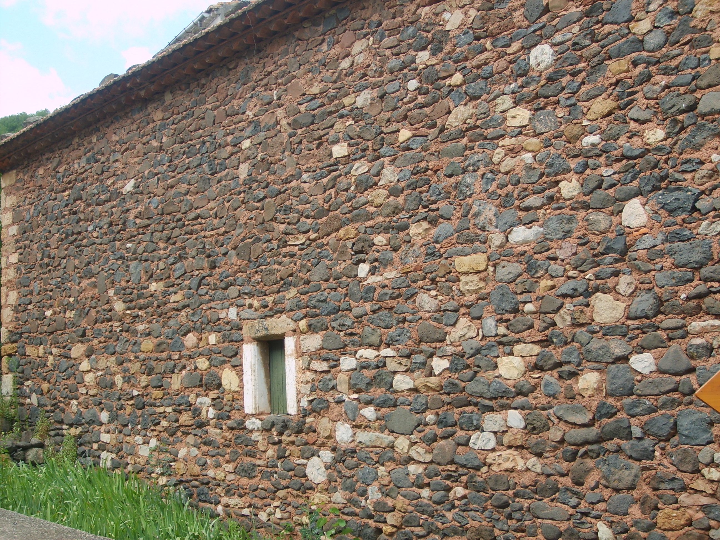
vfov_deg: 28.0
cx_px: 360
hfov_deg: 36.8
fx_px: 1082
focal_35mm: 52
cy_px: 270
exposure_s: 1/180
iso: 50
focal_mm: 8.7
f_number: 3.3
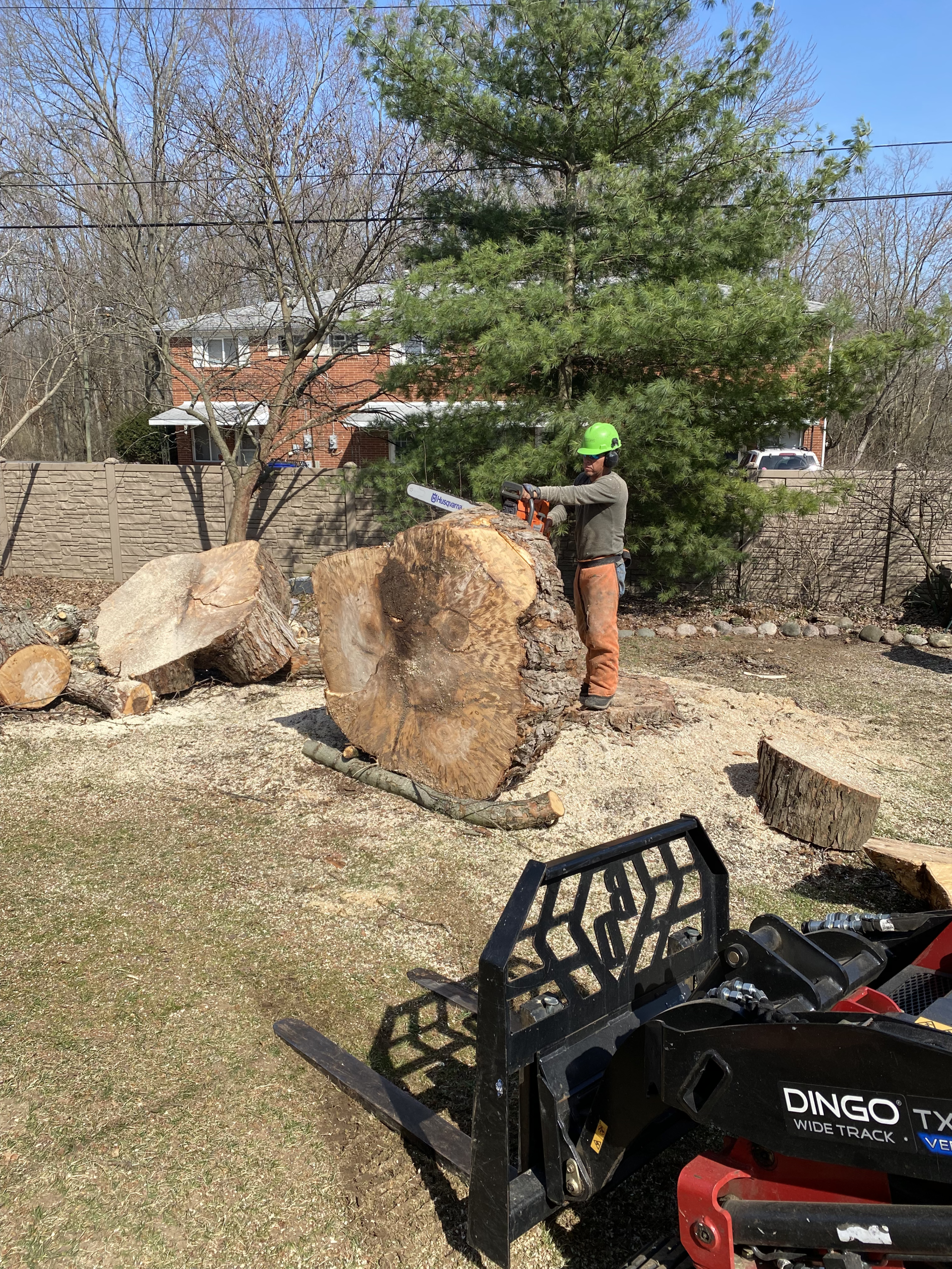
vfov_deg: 67.3
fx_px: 953
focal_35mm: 26
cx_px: 476
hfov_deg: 53.1
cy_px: 634
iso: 32
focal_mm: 4.25
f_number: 1.8
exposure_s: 1/2410
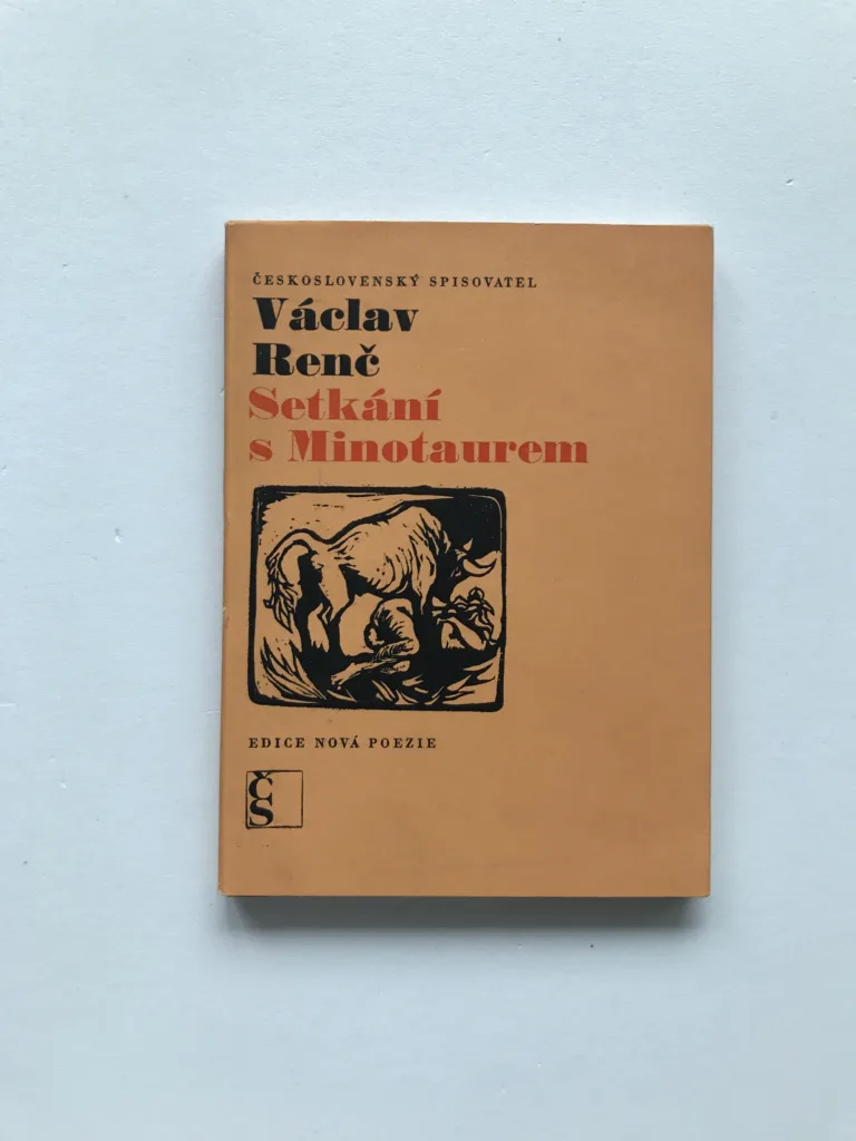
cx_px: 428
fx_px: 923
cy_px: 570
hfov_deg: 49.7
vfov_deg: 63.4
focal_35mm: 28
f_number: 1.8
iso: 20
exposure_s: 1/33
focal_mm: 3.99
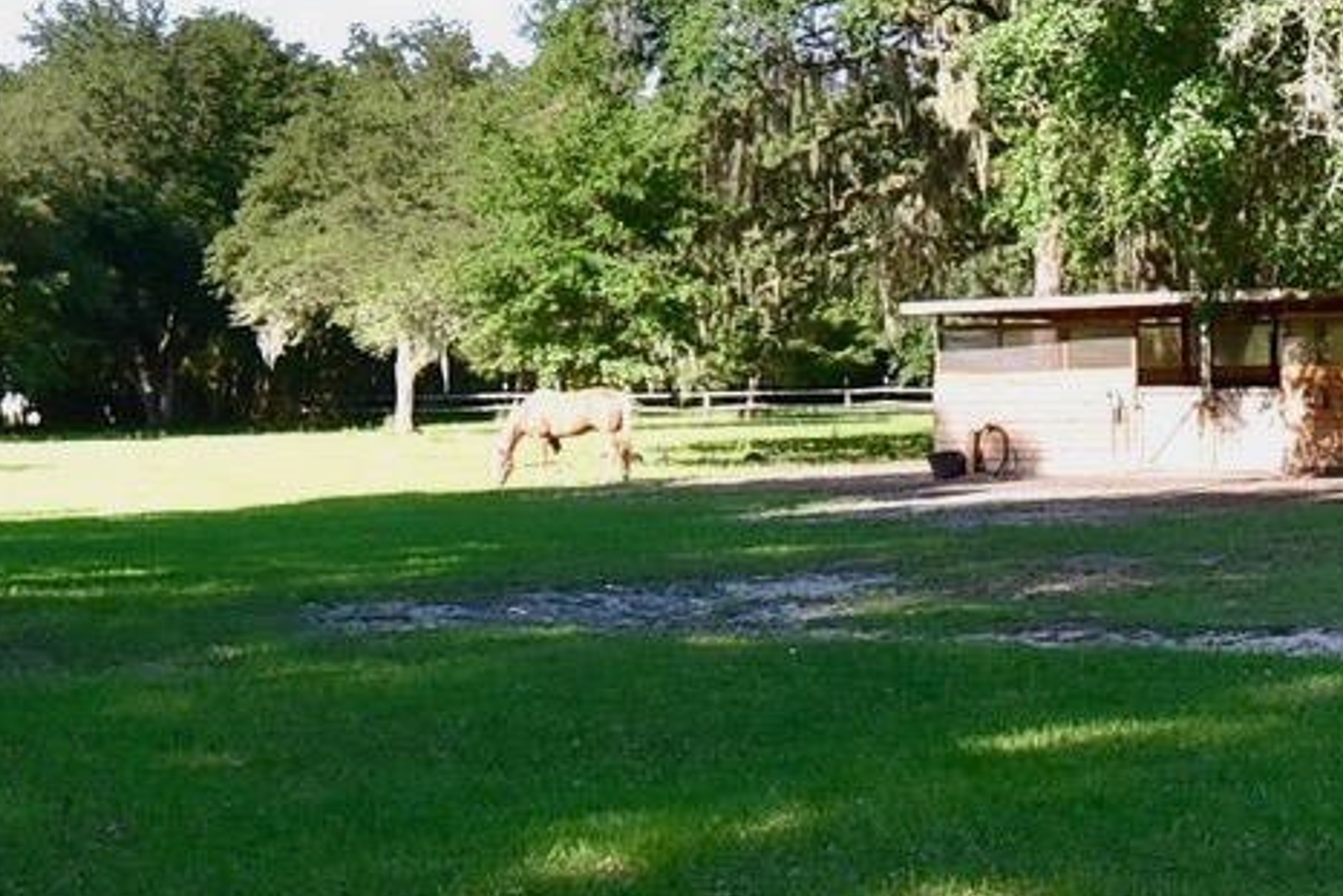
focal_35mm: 74
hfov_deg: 26.7
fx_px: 2761
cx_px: 1121
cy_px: 343
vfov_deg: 18.4
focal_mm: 10
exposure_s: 1/250
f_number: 10
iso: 400
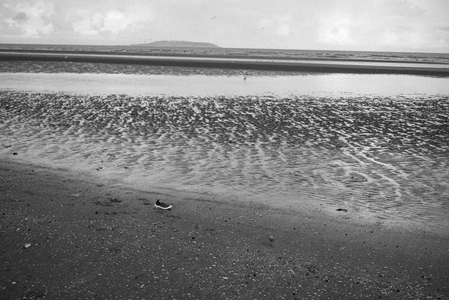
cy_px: 150
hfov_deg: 47.4
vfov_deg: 32.6
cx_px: 224
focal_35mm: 41
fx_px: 511
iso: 200
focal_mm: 27
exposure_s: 1/1000
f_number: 2.8
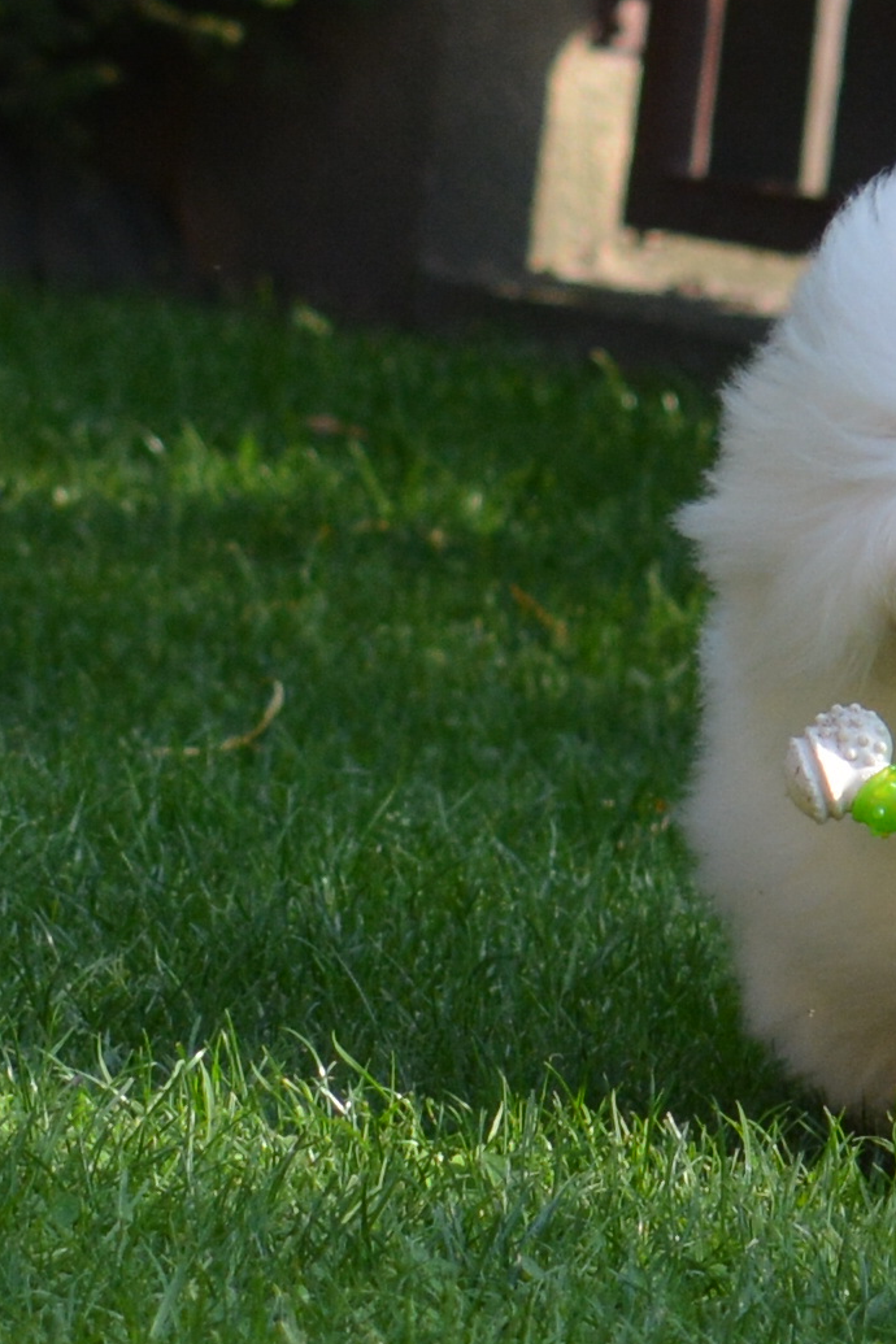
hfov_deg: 7.5
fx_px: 6754
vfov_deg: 11.4
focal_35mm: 181
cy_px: 666
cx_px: 1241
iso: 400
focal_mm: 65
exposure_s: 1/1250
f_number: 5
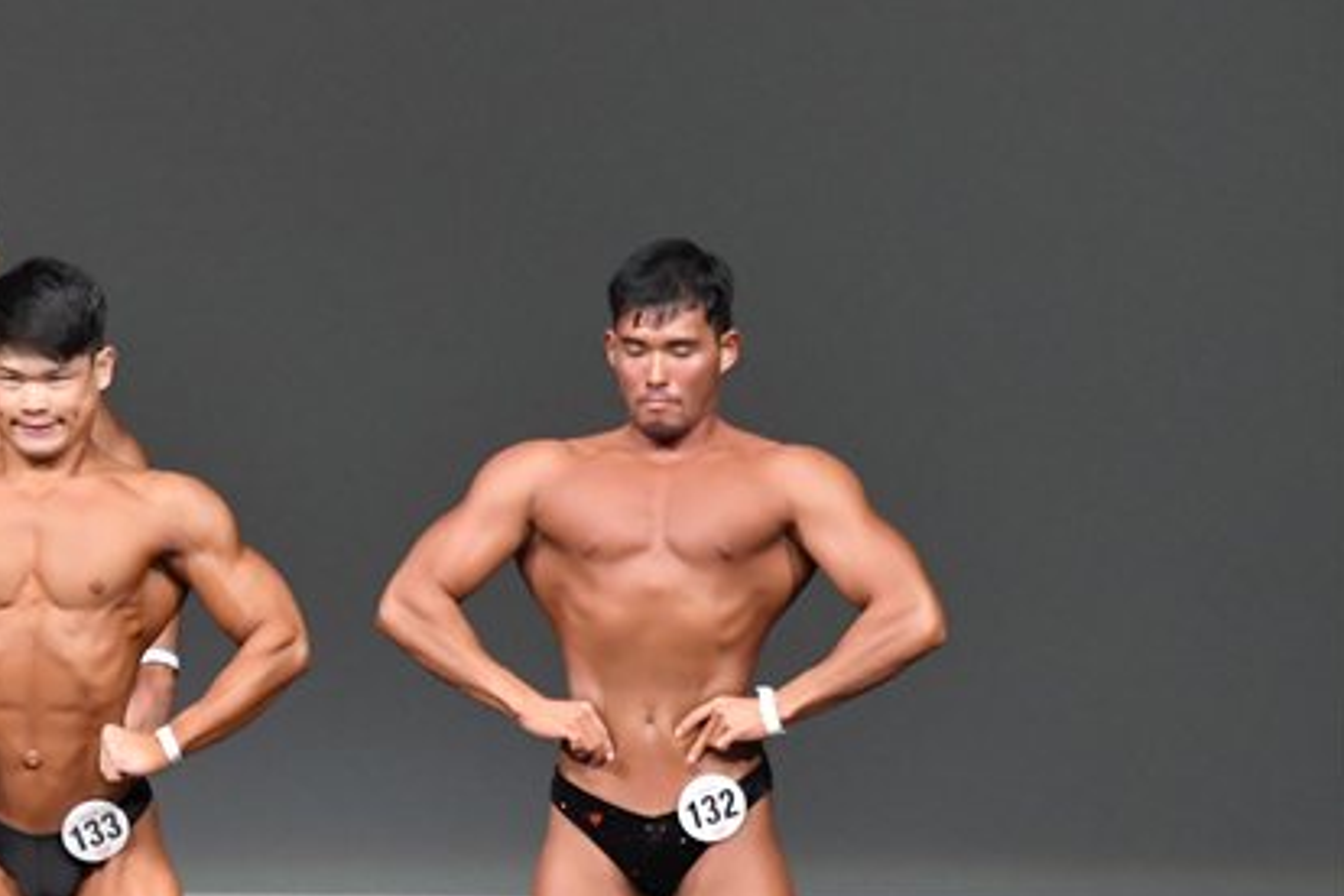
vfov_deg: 2.6
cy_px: 756
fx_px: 19897
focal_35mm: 533
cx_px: 96
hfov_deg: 3.9
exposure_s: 1/400
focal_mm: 190
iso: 5000
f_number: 5.6
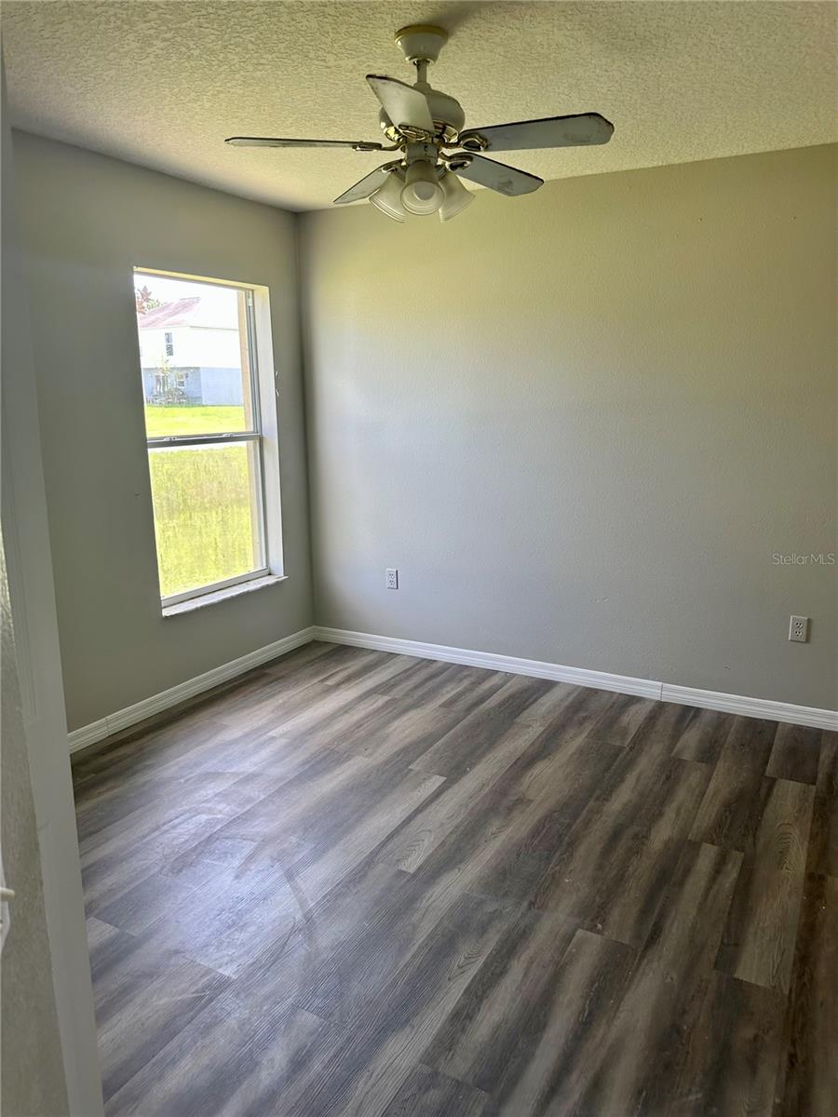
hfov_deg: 56.8
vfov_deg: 71.6
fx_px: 775
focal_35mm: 24
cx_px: 419
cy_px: 558
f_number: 1.78
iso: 100
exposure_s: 1/142
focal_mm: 6.86
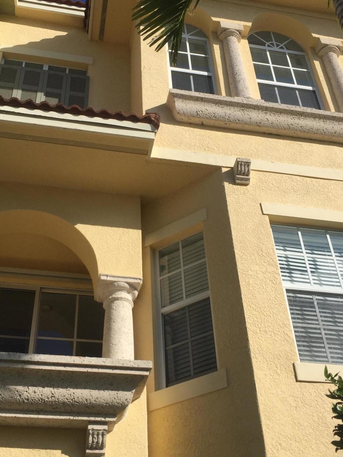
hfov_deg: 32.1
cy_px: 209
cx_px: 145
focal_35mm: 45
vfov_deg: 42.0
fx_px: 594
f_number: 2.2
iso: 32
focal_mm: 4.15
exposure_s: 1/3300
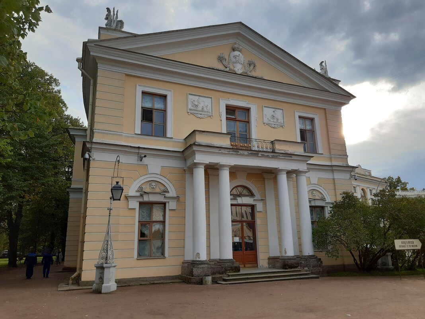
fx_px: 319
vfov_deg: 53.1
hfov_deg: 67.3
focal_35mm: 26
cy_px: 160
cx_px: 212
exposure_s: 1/612
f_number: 1.7
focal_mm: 3.92
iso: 40
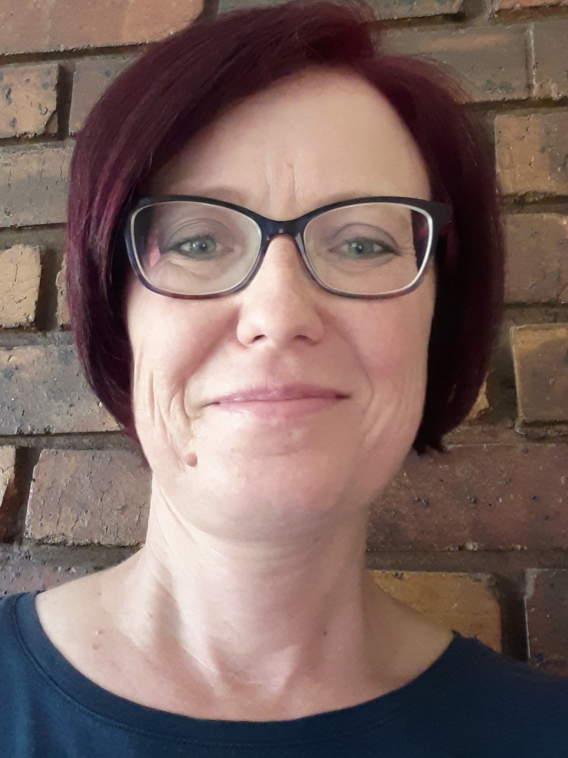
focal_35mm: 31
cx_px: 284
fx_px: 678
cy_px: 379
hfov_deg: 45.4
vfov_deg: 58.3
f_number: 2
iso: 320
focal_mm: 2.61
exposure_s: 1/50
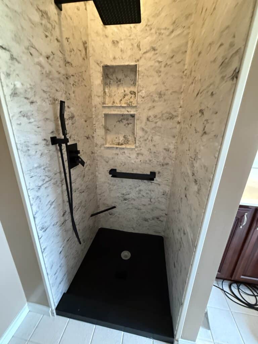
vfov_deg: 102.1
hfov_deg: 85.7
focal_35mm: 14
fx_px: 139
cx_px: 129
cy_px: 172
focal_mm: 2.22
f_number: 2.2
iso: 1000
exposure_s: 1/60
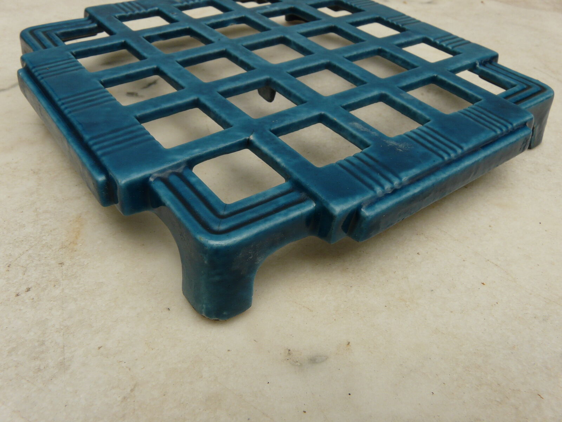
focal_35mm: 28
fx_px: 455
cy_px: 211
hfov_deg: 63.4
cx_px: 281
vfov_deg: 49.7
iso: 100
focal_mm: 4.6
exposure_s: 1/200
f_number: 4.5
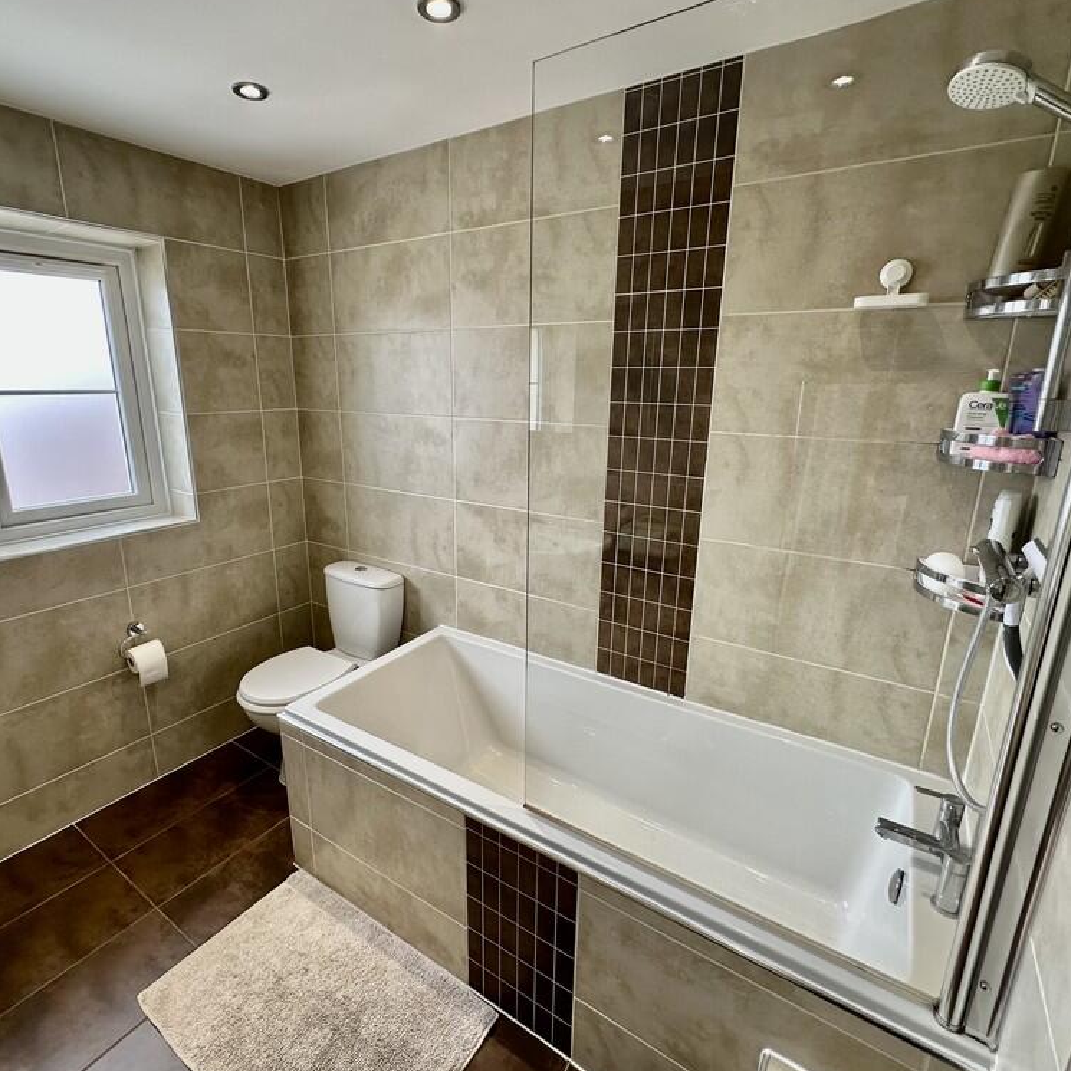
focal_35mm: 17
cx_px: 503
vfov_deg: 84.0
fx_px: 595
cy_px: 533
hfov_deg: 83.9
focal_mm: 2.22
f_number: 2.2
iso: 100
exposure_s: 1/99
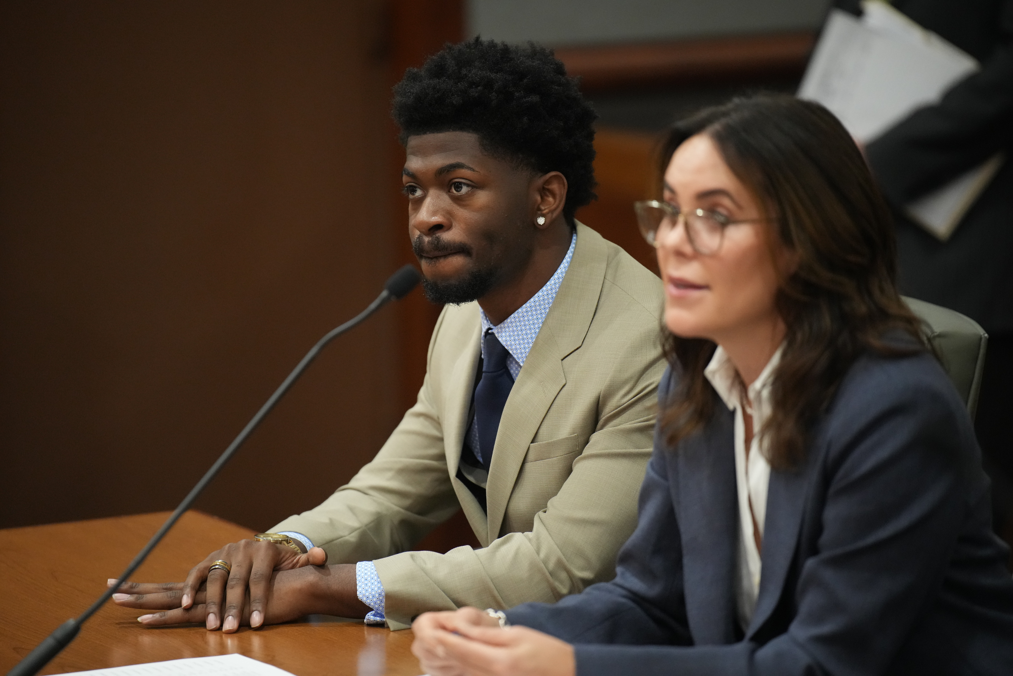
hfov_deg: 10.3
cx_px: 506
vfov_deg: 6.9
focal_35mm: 200
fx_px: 5627
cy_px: 338
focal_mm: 200
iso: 5000
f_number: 2.8
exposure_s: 1/400
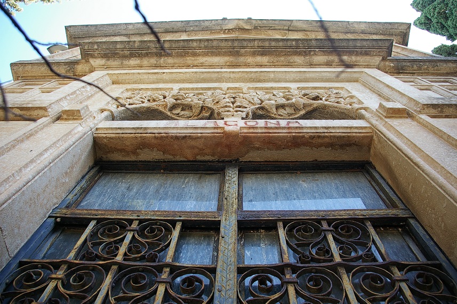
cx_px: 228
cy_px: 152
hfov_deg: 67.4
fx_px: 342
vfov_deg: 47.9
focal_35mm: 27
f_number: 5.6
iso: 400
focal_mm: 18
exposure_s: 1/90
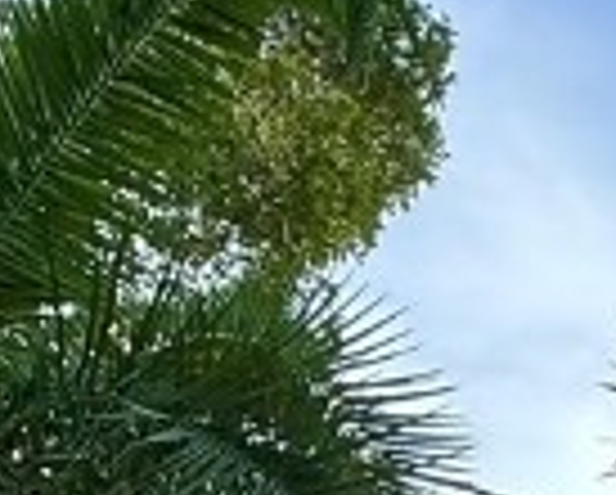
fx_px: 1862
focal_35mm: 102
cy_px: 1197
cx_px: 638
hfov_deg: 18.2
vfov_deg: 12.1
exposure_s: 1/876
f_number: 2.2
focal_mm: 2.22
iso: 50
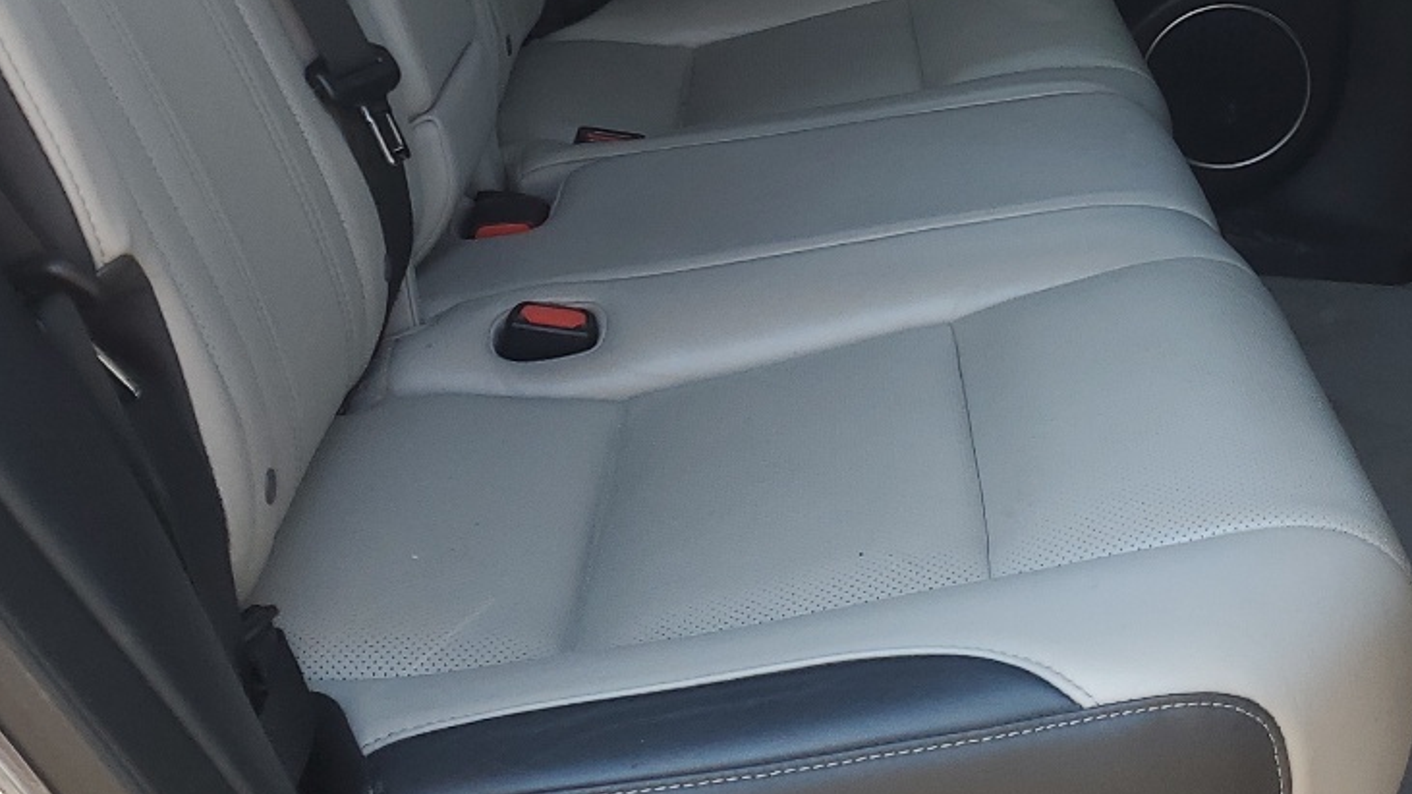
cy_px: -122
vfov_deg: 18.5
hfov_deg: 33.7
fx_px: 2321
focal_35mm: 62
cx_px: 865
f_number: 1.5
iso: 50
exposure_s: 1/303
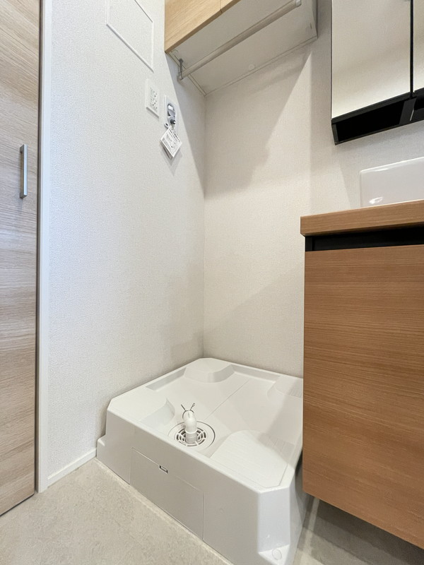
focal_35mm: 14
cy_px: 282
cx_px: 212
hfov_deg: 85.7
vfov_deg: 102.1
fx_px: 229
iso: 320
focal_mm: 1.55
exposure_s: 1/50
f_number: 2.4
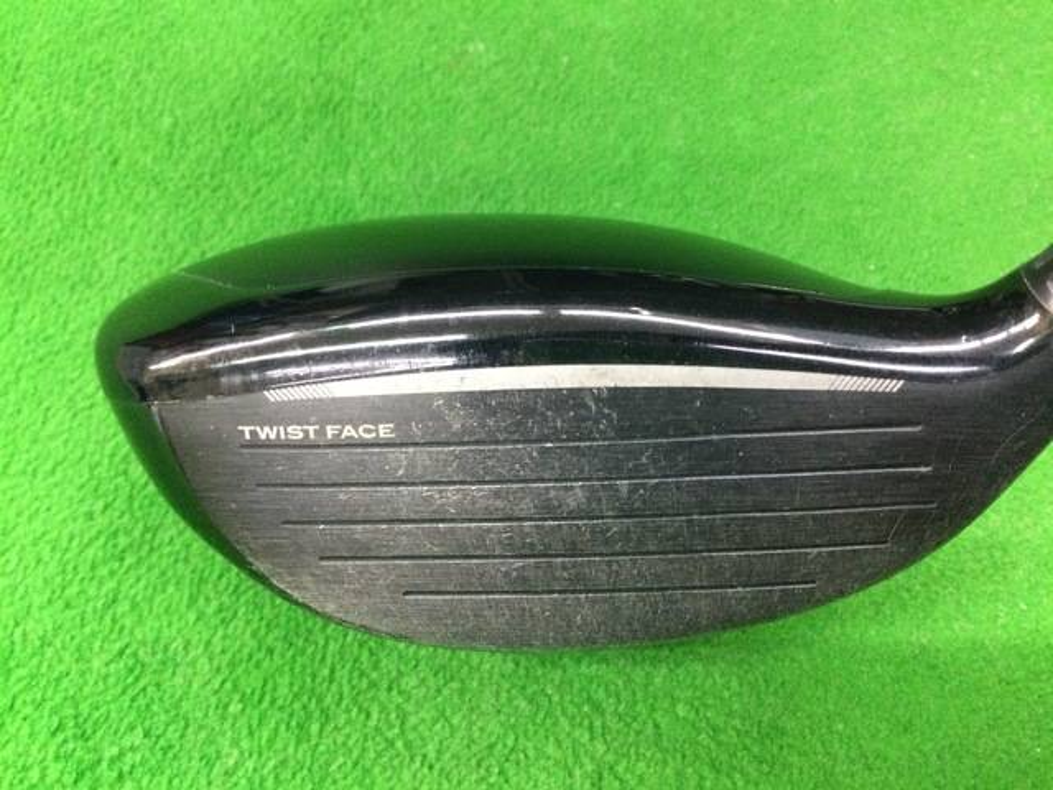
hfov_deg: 58.4
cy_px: 395
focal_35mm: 31
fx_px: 943
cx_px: 526
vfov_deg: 45.4
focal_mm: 3.3
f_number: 2.4
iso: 200
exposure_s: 1/20
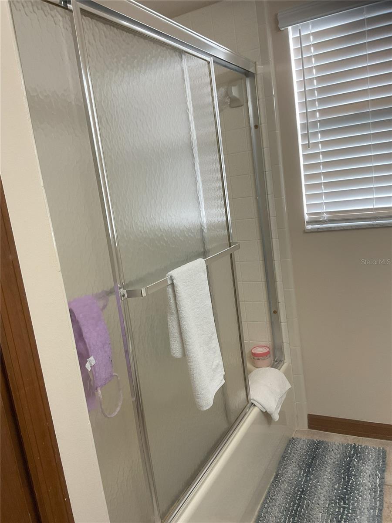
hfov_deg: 48.2
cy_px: 262
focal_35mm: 29
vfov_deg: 61.7
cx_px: 196
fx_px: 438
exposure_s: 1/120
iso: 64
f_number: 1.8
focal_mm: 3
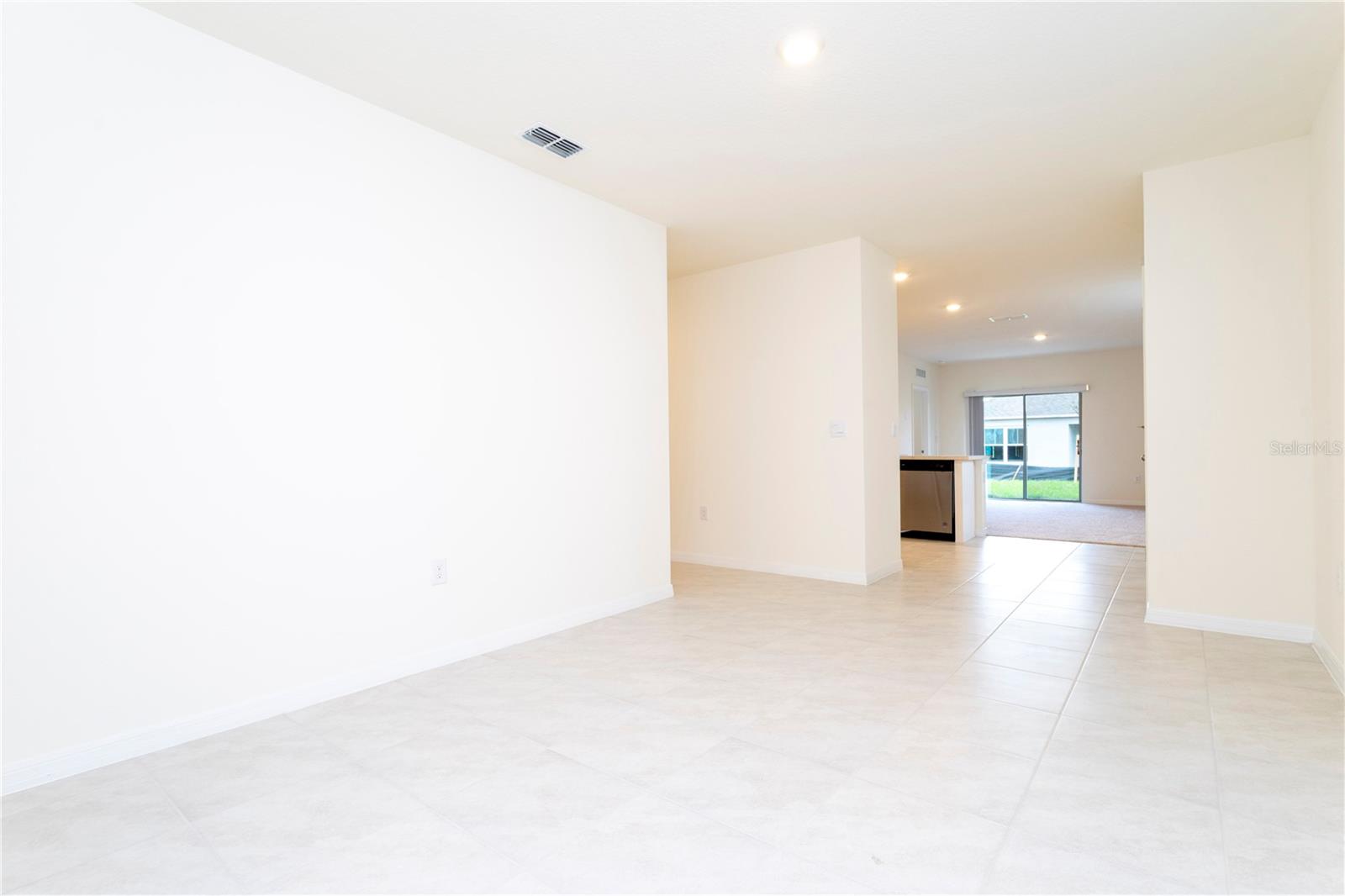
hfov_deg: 93.3
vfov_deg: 70.4
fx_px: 635
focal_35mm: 17
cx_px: 672
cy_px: 448
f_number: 20
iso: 800
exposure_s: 1/15
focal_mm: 17
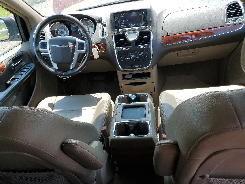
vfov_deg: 53.1
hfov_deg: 67.3
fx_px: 184
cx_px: 122
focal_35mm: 26
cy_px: 92
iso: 50
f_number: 1.5
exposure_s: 1/455
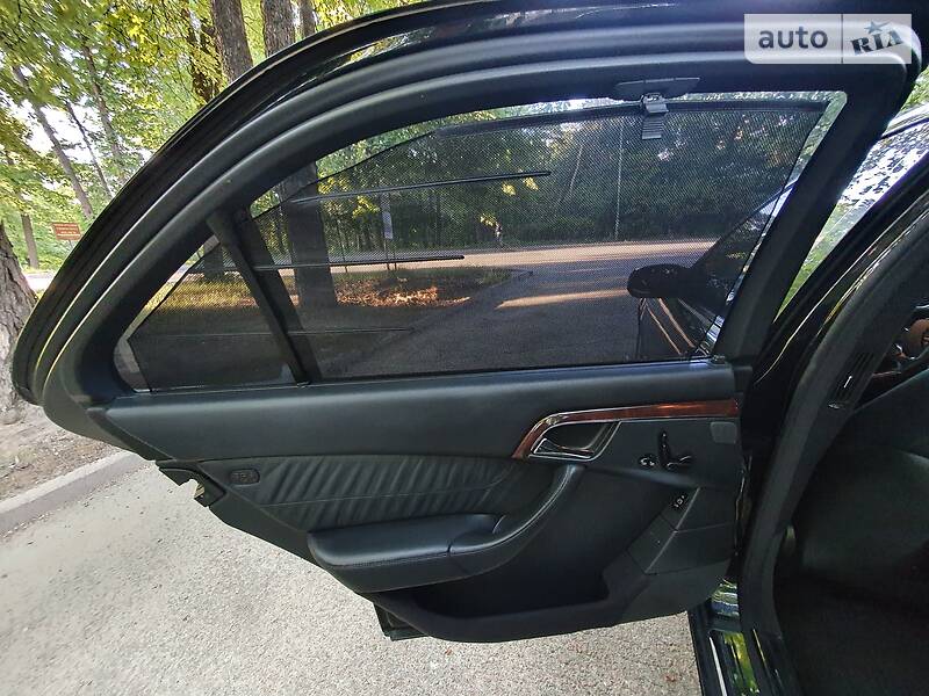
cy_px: 348
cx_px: 464
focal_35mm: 13
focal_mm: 1.8
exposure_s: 1/30
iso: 500
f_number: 2.2
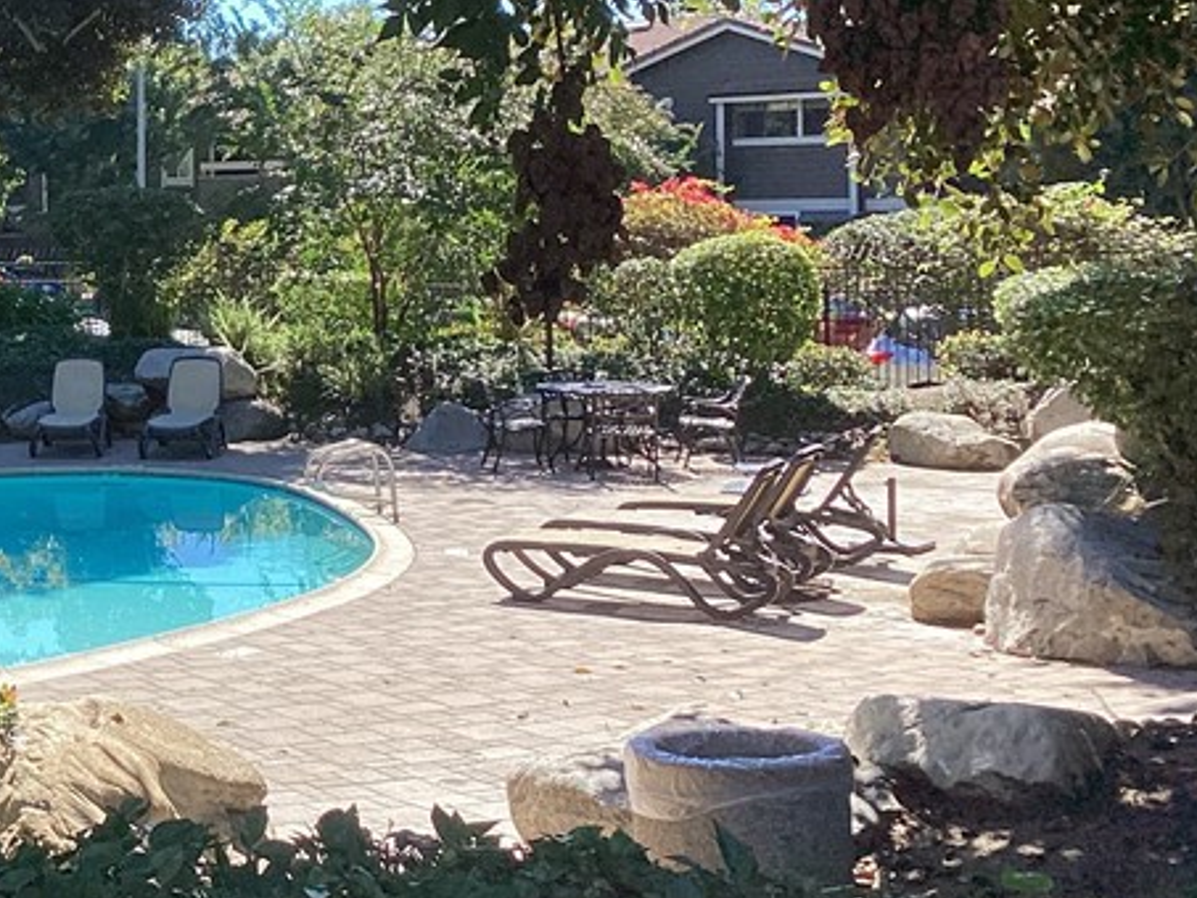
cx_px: -58
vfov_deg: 20.9
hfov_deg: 26.0
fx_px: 2421
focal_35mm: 70
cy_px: 293
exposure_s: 1/831
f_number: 2.4
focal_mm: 3.3
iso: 25
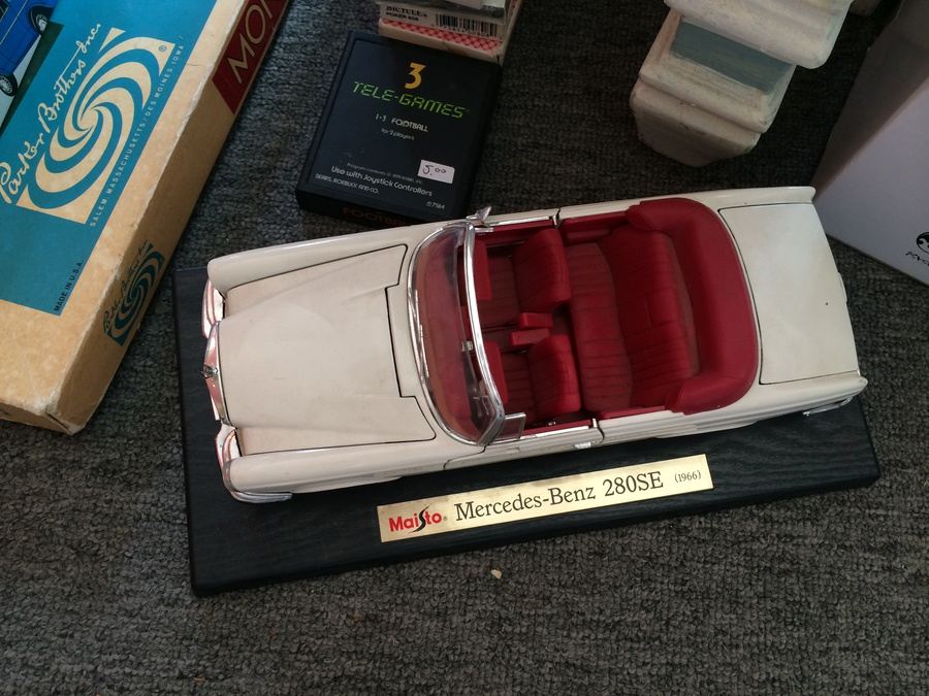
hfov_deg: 60.0
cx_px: 464
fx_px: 805
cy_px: 348
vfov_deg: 46.8
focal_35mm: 30
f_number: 2.2
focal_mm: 4.12
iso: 64
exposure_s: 1/30
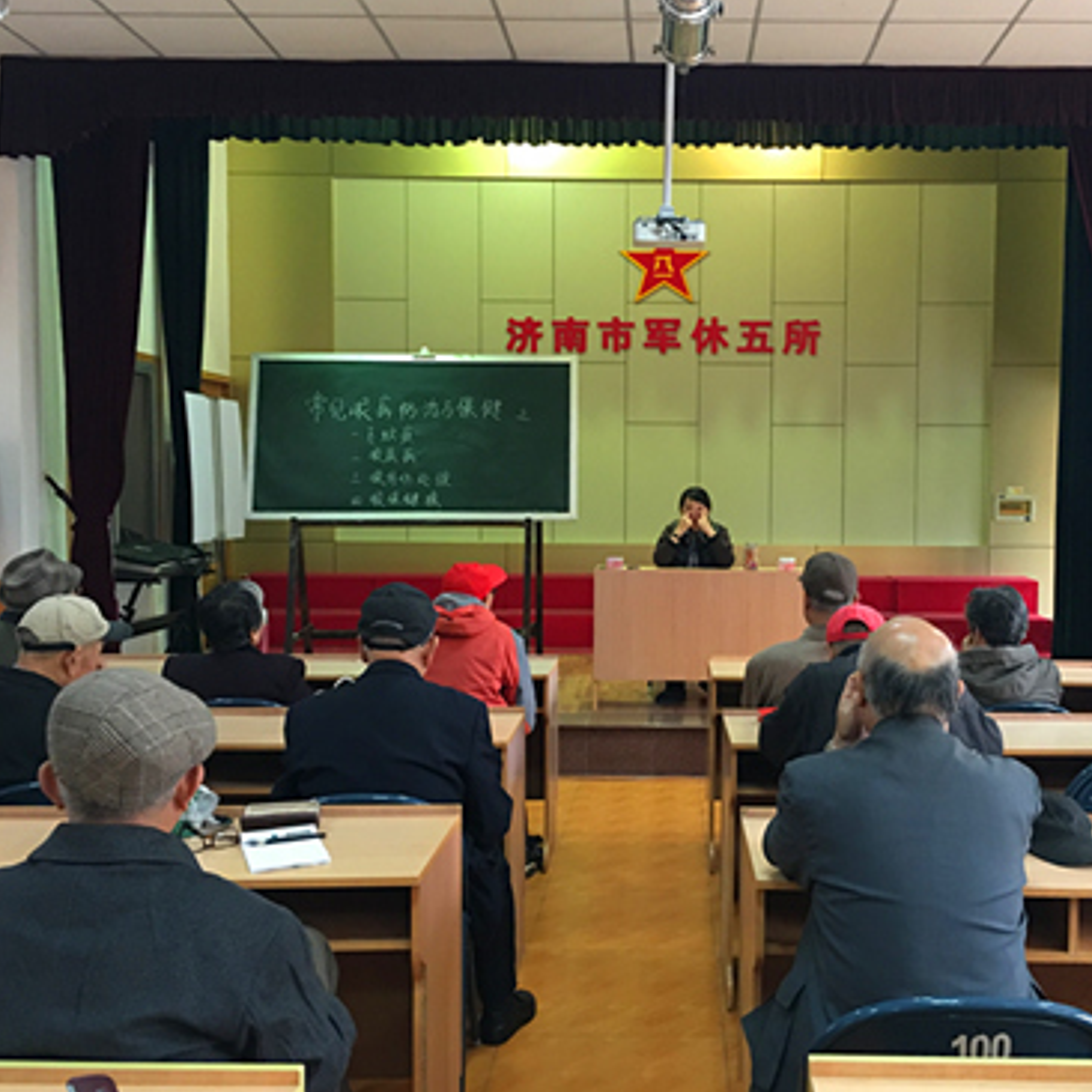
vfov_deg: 47.2
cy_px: 542
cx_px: 674
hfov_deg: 46.8
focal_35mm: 35
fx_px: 1249
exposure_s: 1/10
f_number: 2.2
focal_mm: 4.15
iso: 100
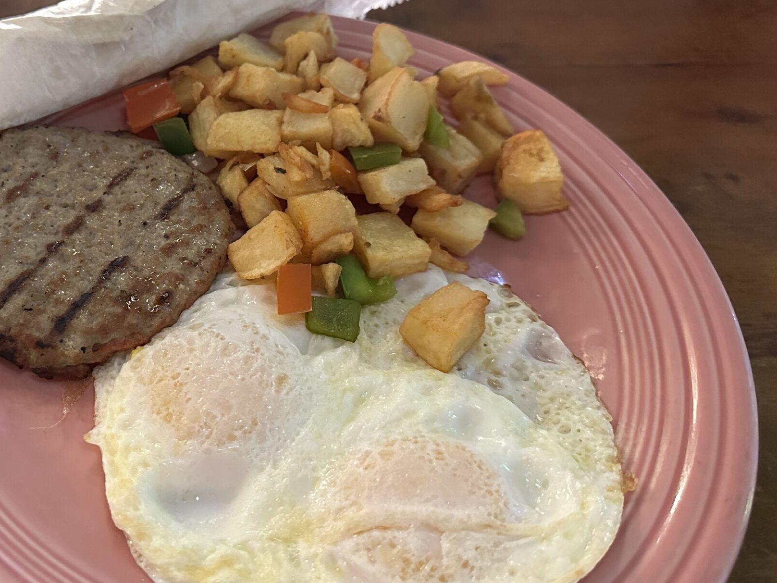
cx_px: 171
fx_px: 853
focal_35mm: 38
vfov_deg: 37.6
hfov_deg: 46.7
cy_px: 230
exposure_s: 1/40
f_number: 1.78
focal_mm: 6.86
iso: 1000
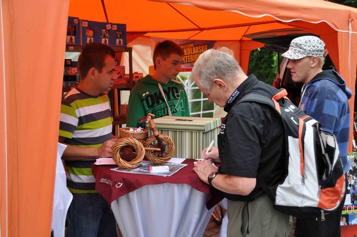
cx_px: 178
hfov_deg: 45.0
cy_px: 118
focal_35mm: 44
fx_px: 431
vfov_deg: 30.8
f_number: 5.6
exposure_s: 1/125
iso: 220
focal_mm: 29
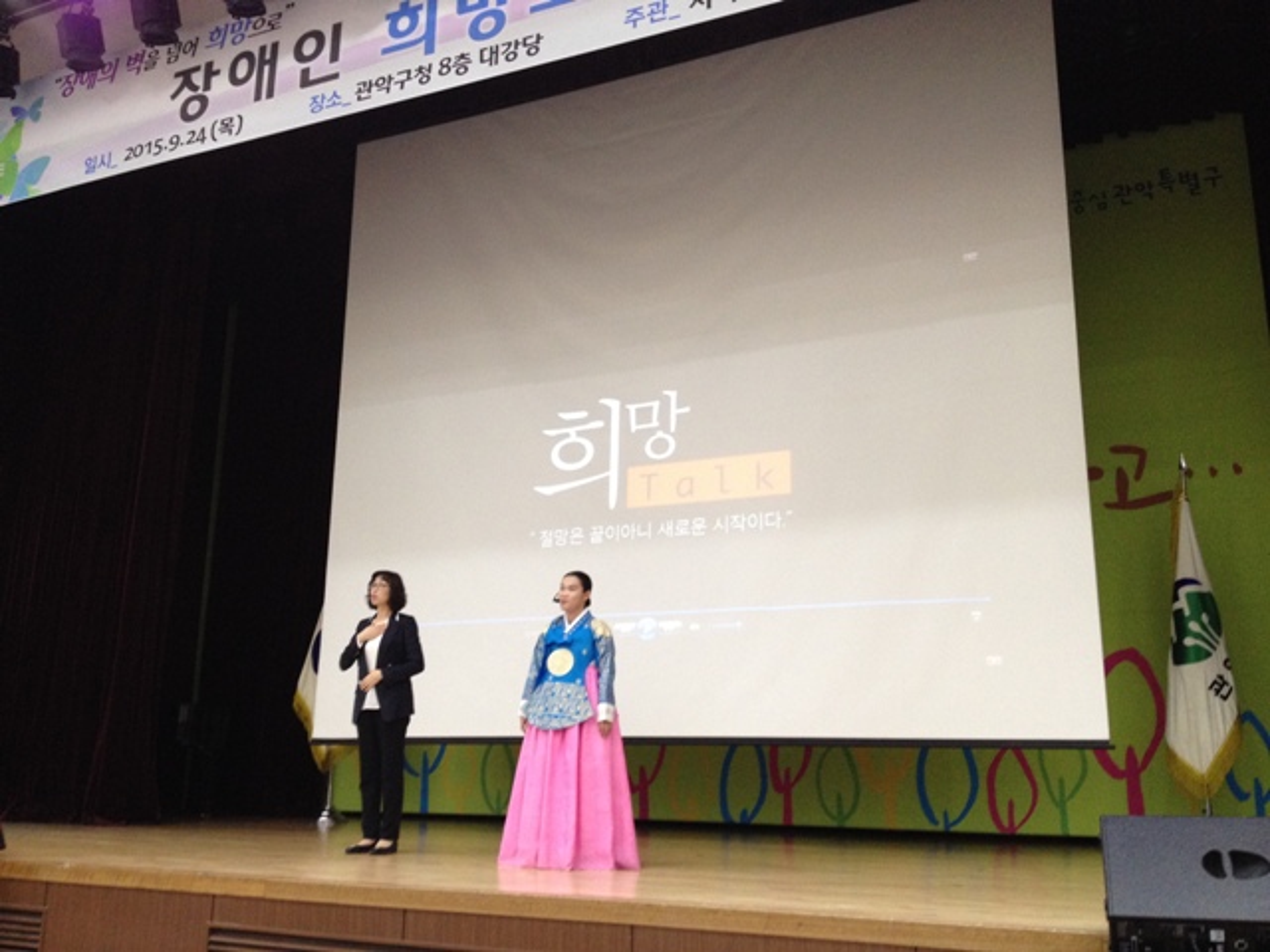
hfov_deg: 52.6
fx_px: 1284
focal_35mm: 35
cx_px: 635
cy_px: 476
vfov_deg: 40.7
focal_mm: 4.28
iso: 200
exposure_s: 1/20
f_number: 2.4
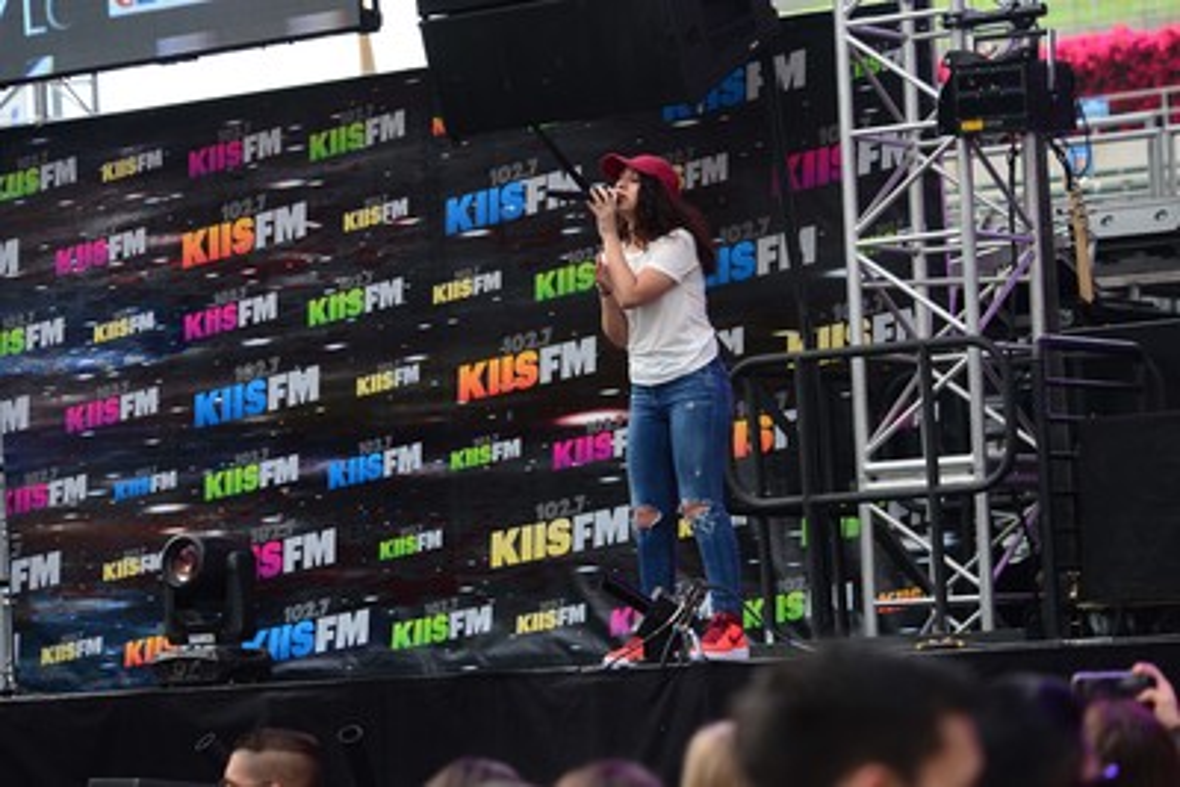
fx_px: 4426
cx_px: 590
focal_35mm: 135
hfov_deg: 15.2
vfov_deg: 10.2
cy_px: 394
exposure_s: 1/1000
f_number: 5
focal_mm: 135
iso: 640
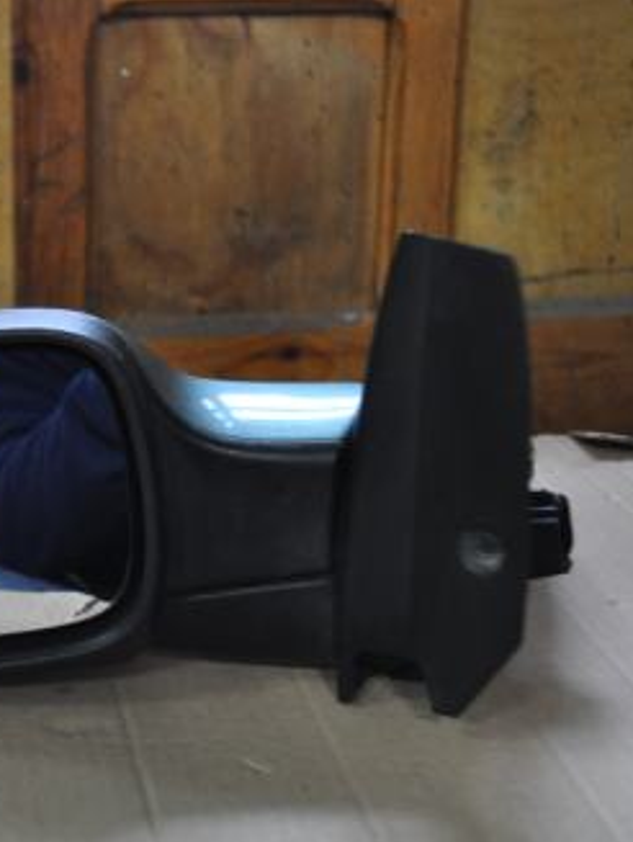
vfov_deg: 29.4
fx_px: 1606
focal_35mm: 66
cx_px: 28
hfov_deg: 21.6
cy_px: 425
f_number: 4.5
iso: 1600
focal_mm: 30
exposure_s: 1/25
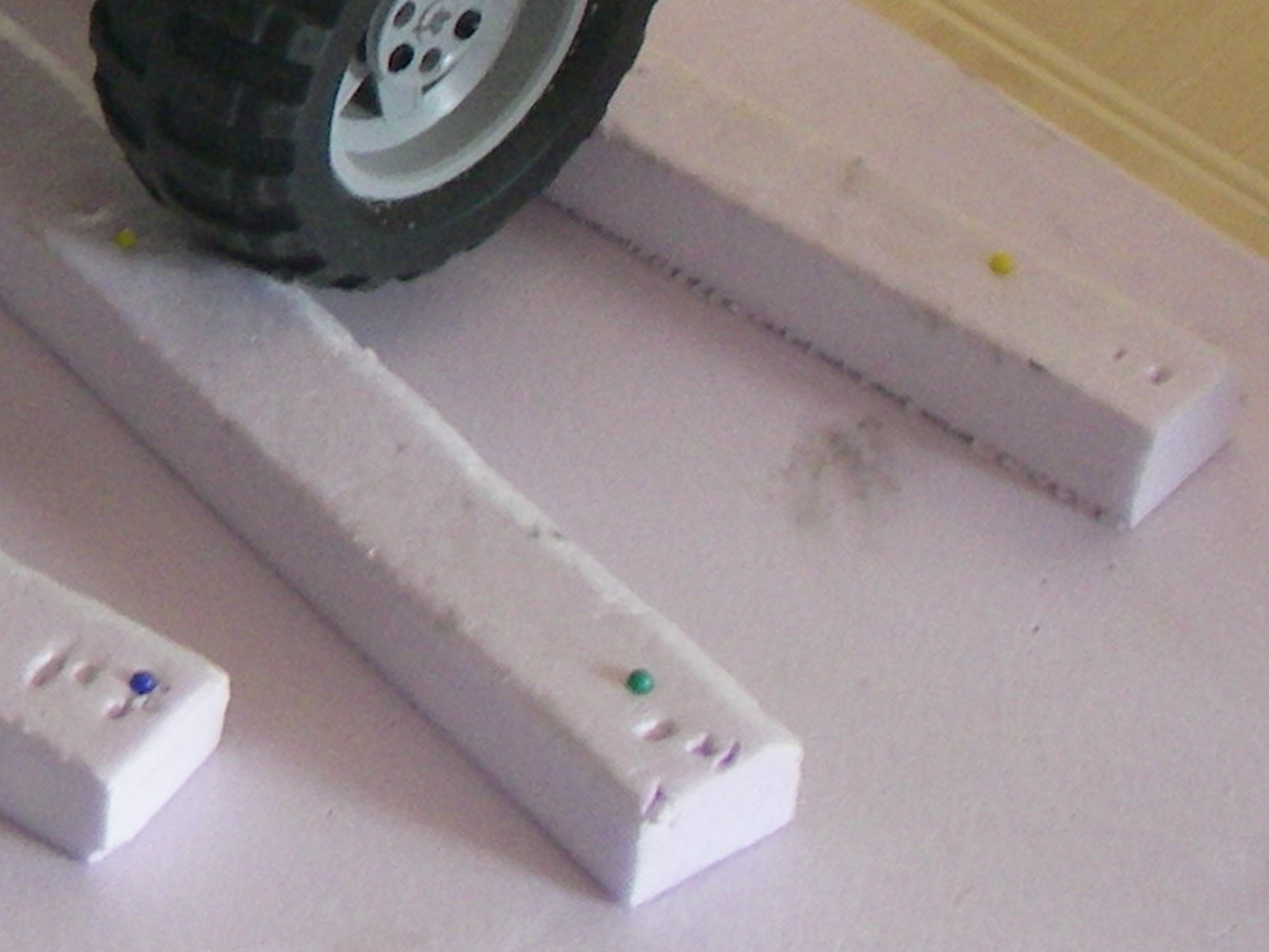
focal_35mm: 143
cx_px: -381
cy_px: 0
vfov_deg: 10.3
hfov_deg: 13.3
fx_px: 5242
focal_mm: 6.3
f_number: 3.3
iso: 160
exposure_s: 1/50
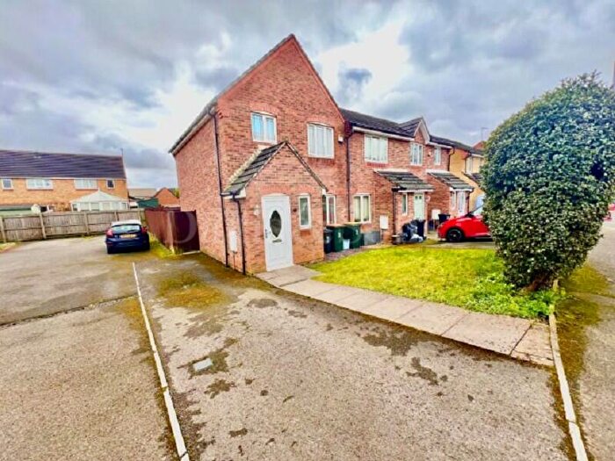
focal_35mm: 13
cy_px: 230
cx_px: 308
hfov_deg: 106.2
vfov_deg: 89.9
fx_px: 231
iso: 32
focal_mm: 1.57
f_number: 1.8
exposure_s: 1/187
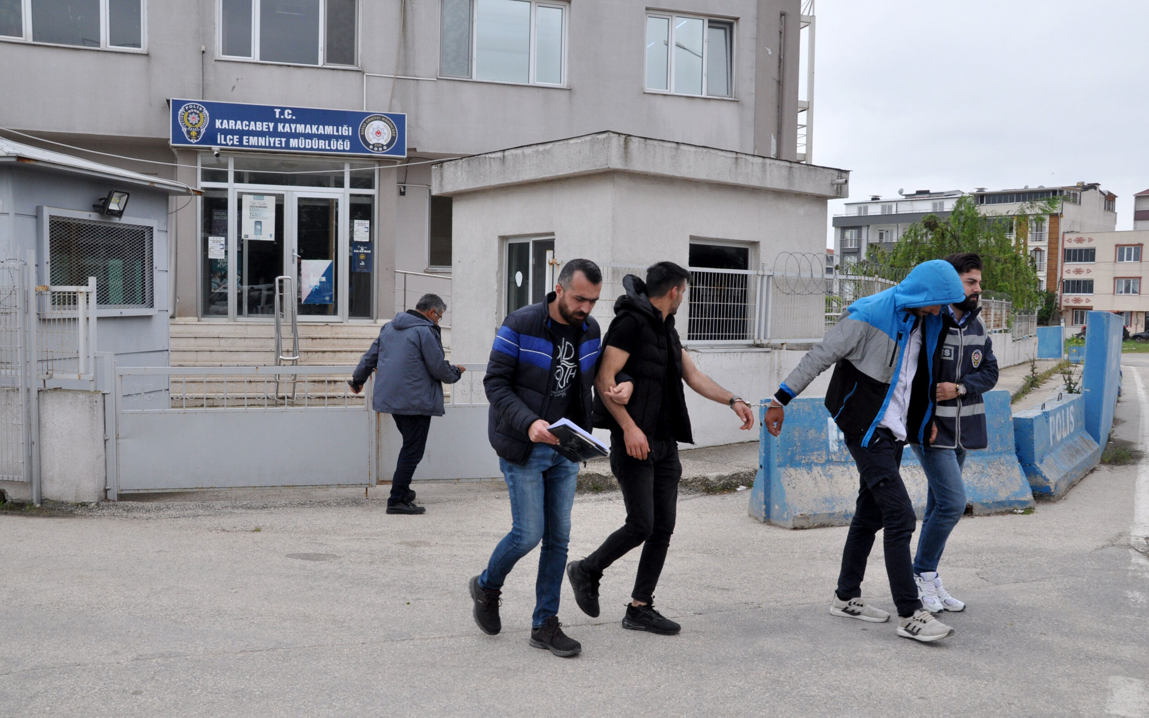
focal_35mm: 33
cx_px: 573
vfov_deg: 38.8
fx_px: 1018
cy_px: 356
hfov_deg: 58.9
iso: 500
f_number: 10
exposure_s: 1/400
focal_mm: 21
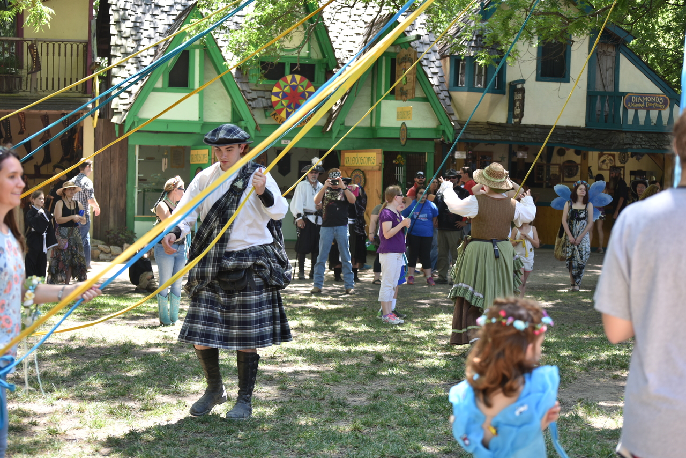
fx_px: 1334
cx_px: 343
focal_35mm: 70
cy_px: 229
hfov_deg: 28.8
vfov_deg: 19.5
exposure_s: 1/160
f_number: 4.5
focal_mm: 70
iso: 200
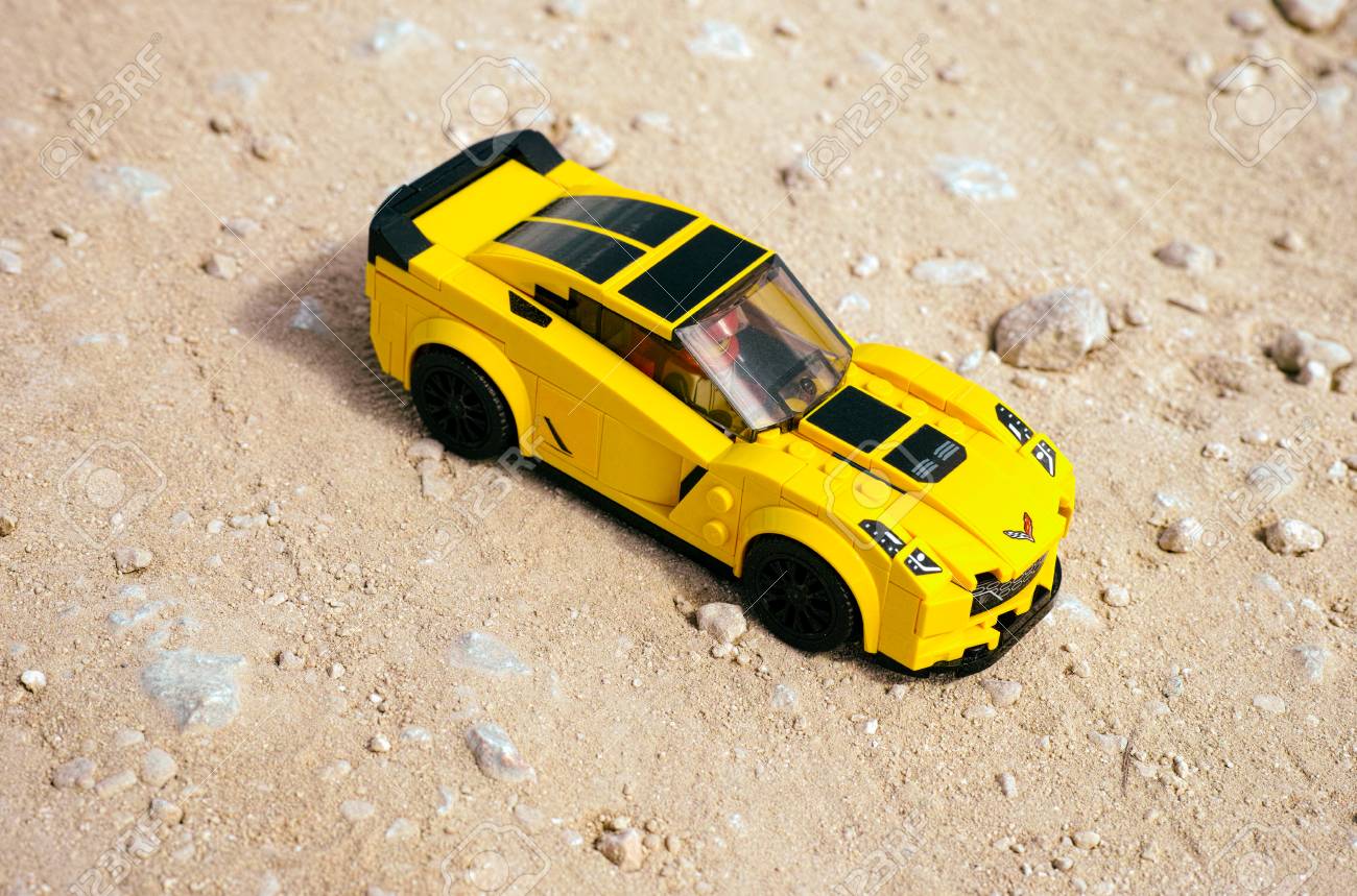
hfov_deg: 27.1
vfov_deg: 18.1
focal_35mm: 75
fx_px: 2819
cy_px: 448
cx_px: 678
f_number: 7.1
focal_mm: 50
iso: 100
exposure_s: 1/500
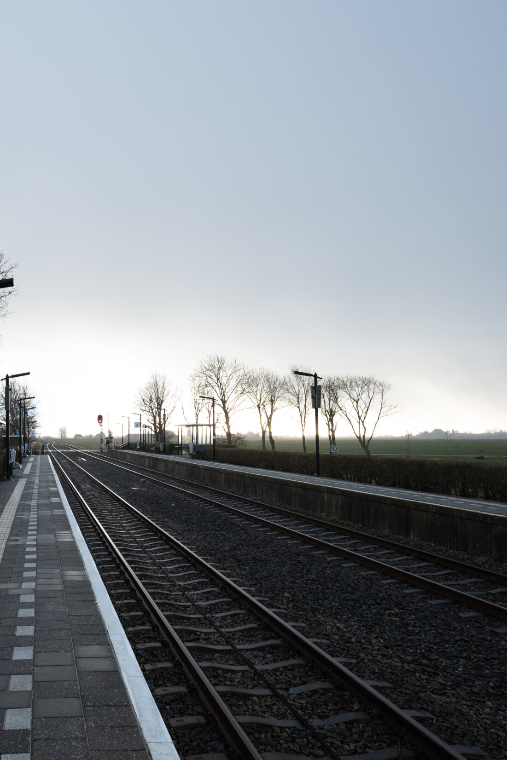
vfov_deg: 60.3
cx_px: 77
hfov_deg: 40.0
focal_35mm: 31
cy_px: 385
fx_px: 655
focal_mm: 20
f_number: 5.6
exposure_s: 1/50
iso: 500
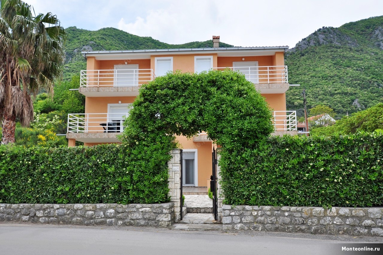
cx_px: 192
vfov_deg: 47.8
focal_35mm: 27
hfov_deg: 67.4
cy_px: 128
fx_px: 287
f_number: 10
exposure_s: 1/250
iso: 200
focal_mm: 18
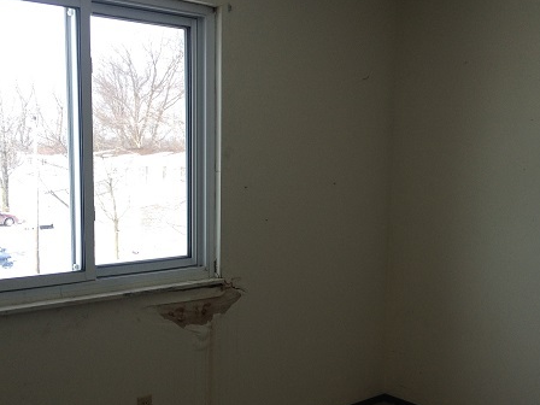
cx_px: 307
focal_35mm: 50
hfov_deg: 38.1
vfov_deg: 29.0
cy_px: 243
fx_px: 780
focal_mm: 4.28
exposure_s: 1/243
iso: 50
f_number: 2.4
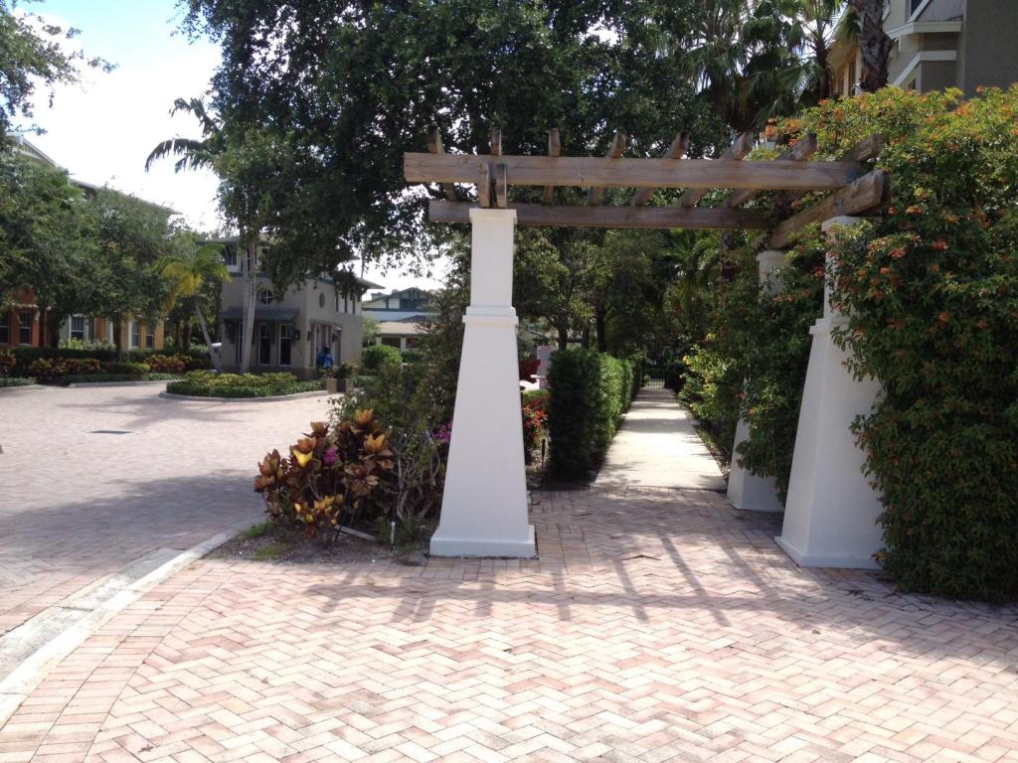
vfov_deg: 40.7
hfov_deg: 52.6
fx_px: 1029
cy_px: 382
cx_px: 509
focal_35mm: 35
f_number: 2.4
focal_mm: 4.28
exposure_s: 1/746
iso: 64
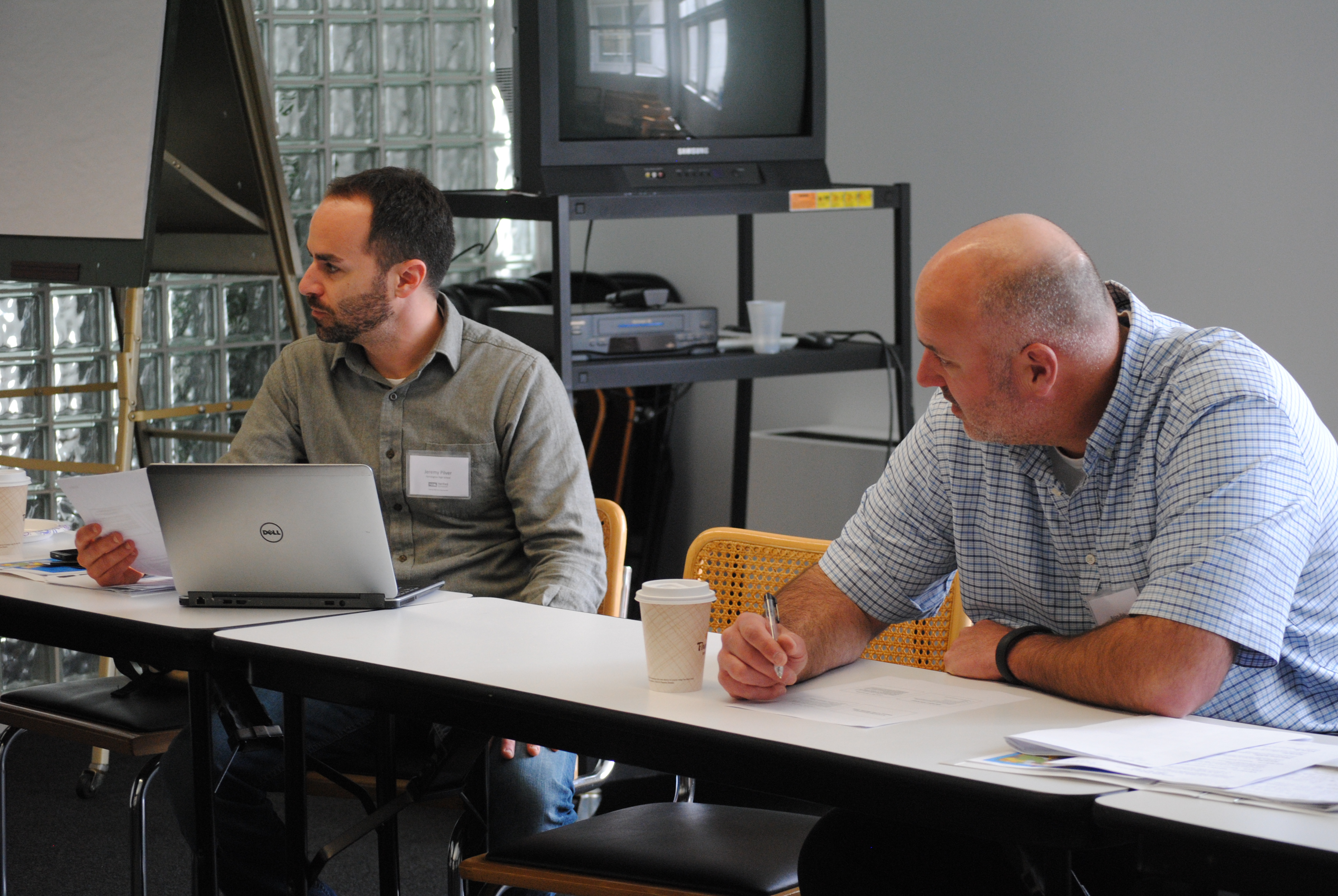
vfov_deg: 14.1
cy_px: 448
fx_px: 3628
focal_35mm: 98
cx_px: 669
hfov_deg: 20.9
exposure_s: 1/125
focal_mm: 65
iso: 640
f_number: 4.2
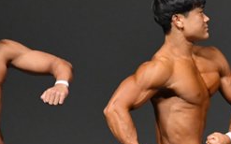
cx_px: 300
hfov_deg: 1.9
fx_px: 6945
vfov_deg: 1.2
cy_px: 160
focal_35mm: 1104
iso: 4000
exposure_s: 1/400
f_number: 5.6
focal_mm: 230
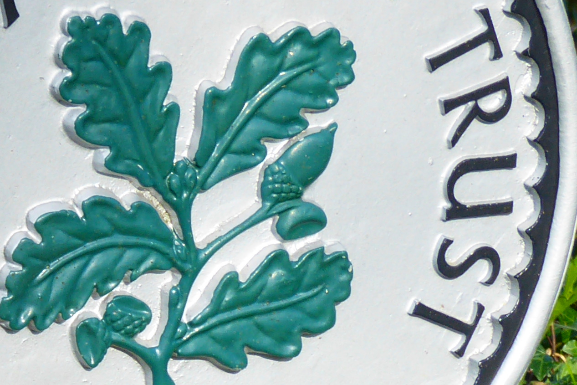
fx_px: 5578
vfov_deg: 3.9
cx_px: -29
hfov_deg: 5.9
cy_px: 317
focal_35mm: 348
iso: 80
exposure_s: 1/100
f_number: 5.1
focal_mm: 19
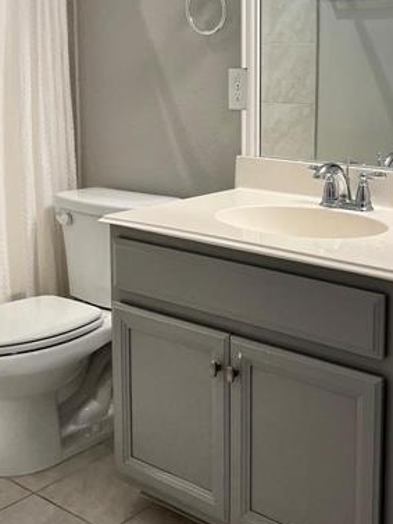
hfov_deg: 27.3
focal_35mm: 53
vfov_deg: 35.7
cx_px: 276
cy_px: 165
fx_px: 802
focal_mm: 5.1
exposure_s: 1/120
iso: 125
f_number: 1.6
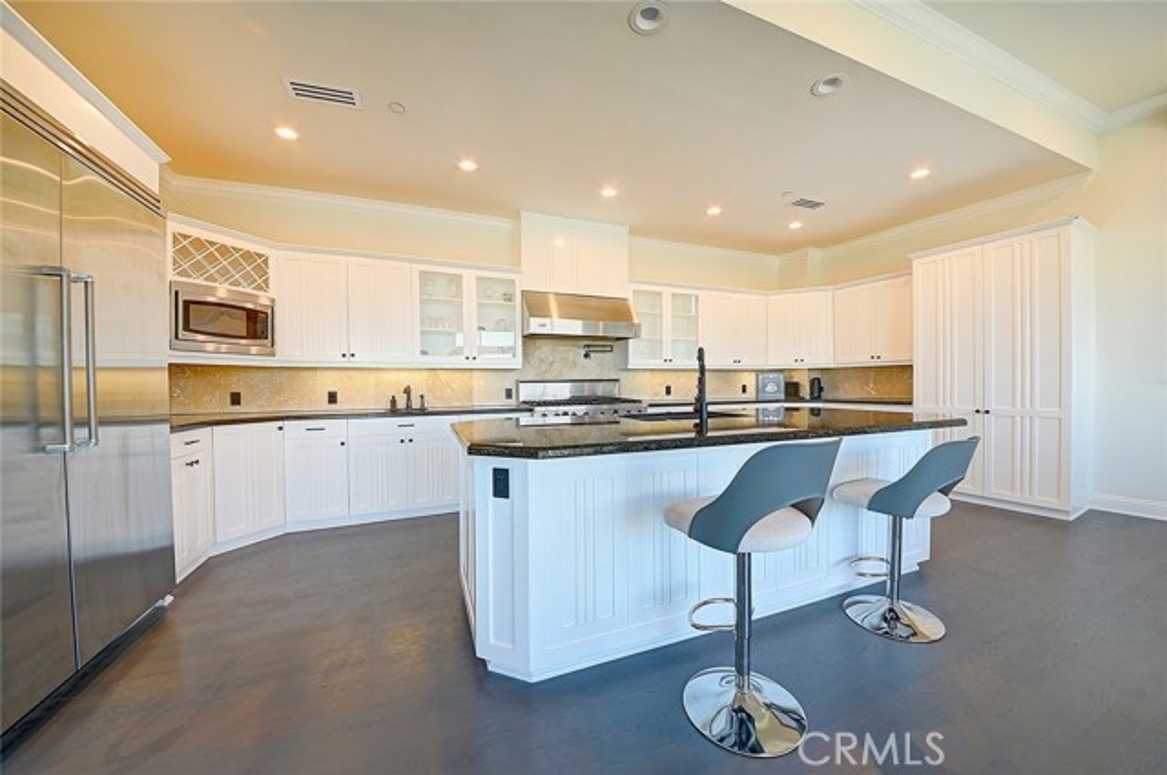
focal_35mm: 12
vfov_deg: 89.8
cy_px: 388
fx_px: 389
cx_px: 584
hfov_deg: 112.7
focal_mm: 12
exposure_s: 1/15
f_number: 8
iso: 250
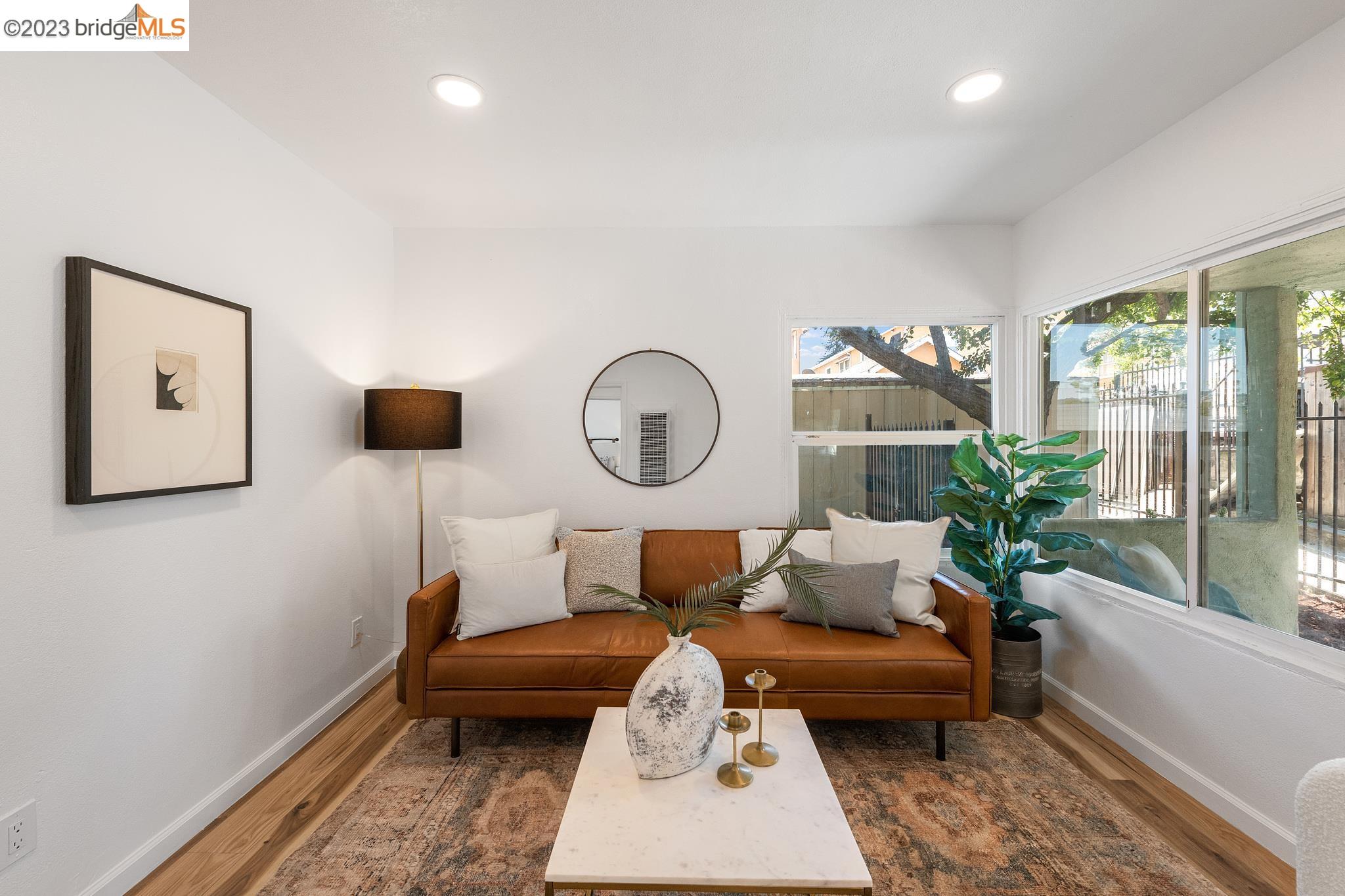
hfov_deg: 104.3
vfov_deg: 81.2
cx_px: 672
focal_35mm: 14
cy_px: 448
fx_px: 523
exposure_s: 1/40
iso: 400
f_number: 8
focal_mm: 14
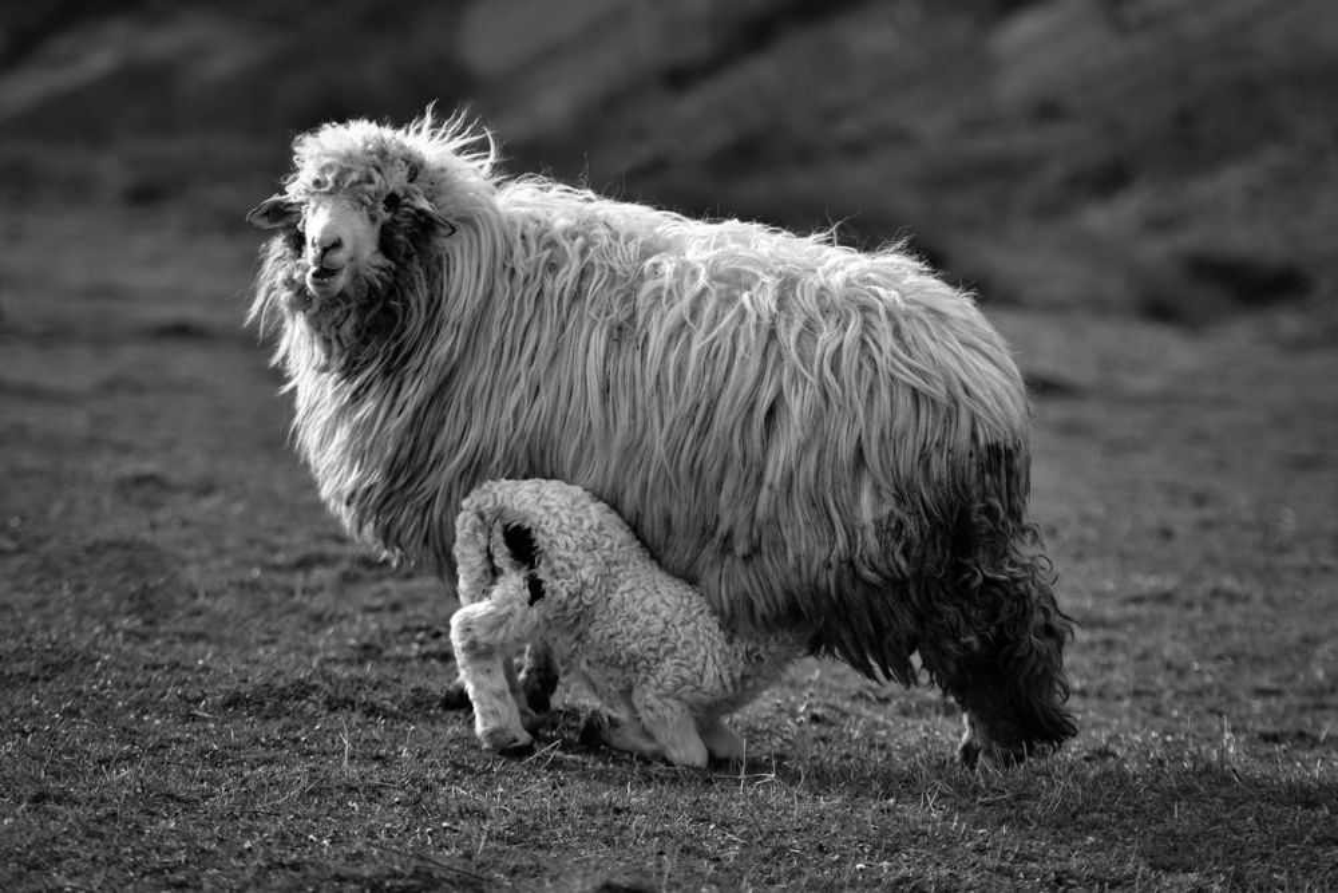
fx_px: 6467
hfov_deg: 11.8
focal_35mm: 174
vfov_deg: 7.9
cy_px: 446
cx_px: 669
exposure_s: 1/800
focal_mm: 116
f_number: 2.8
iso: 100
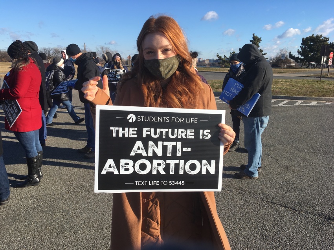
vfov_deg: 48.2
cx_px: 167
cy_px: 125
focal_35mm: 29
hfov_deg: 61.7
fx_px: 280
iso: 25
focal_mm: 4.15
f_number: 2.2
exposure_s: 1/1131
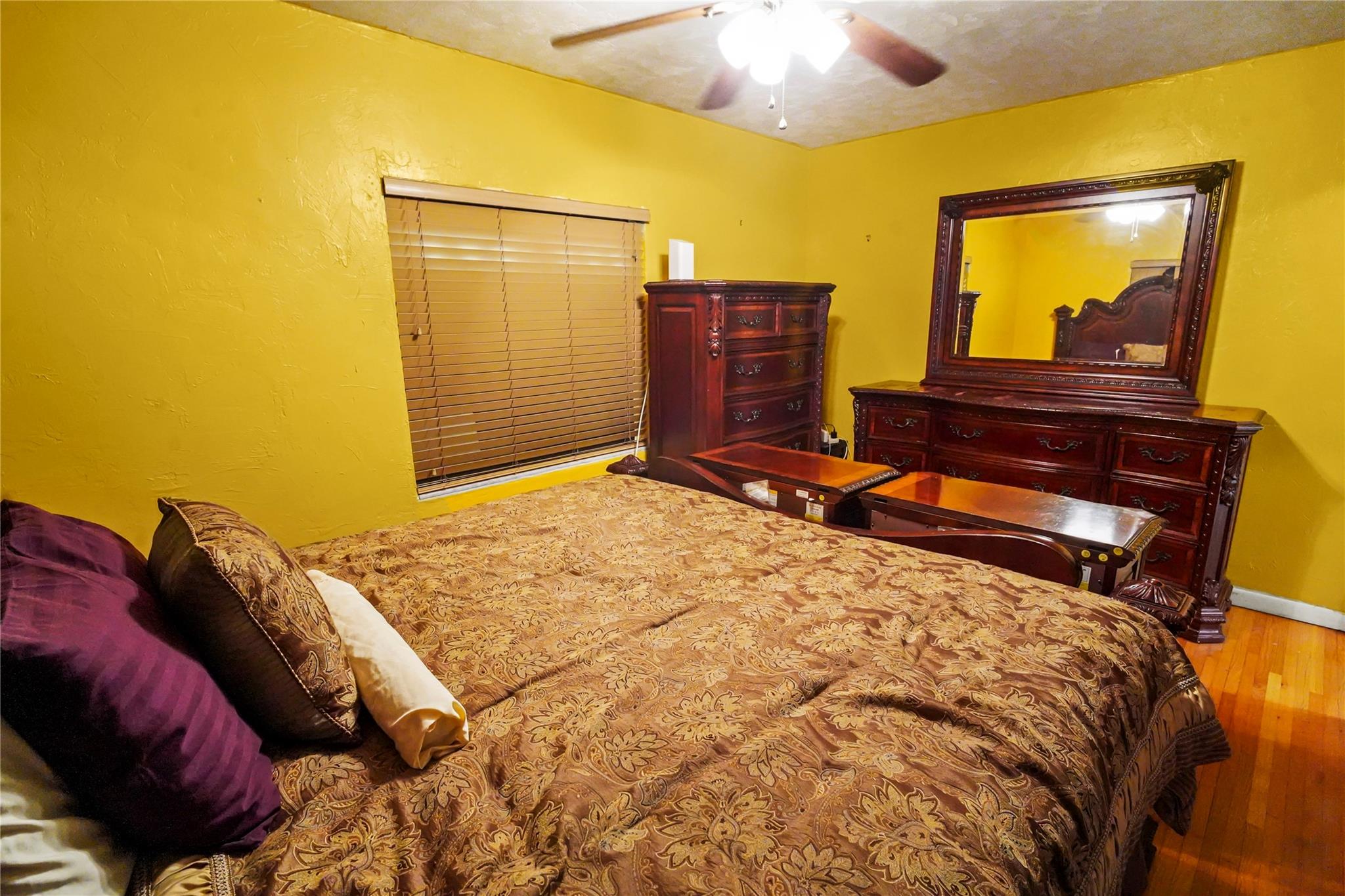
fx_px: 598
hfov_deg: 96.7
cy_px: 448
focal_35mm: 16
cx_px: 672
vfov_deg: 73.7
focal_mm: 16
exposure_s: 1/60
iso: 20000
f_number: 7.1
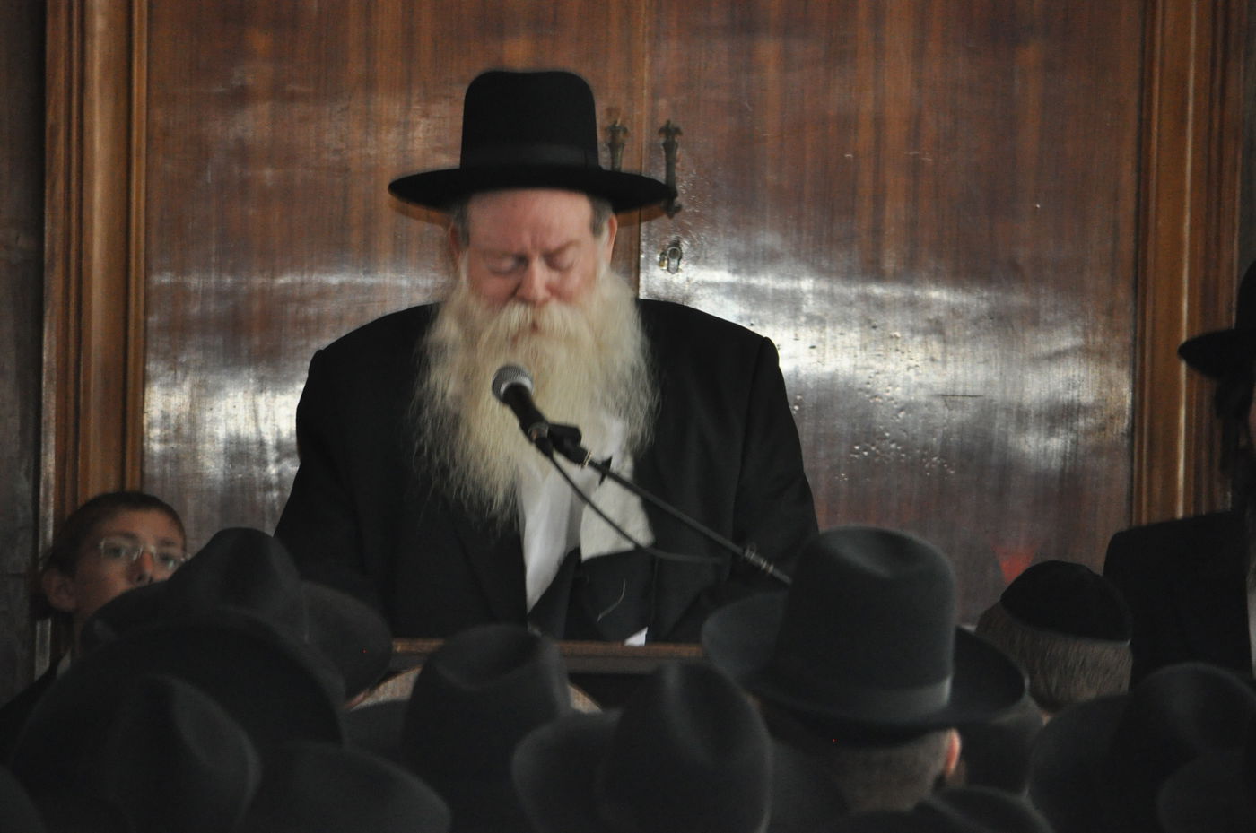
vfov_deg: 3.4
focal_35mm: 405
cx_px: 628
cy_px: 416
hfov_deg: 5.1
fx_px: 14109
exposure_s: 1/50
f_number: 5.6
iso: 1600
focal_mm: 270
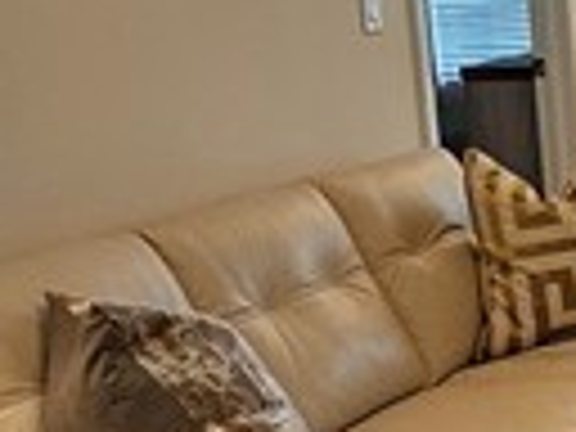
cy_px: 410
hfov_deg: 16.7
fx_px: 1731
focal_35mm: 104
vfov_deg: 14.1
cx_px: 922
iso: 100
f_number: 2.2
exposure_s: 1/60
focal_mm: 2.2
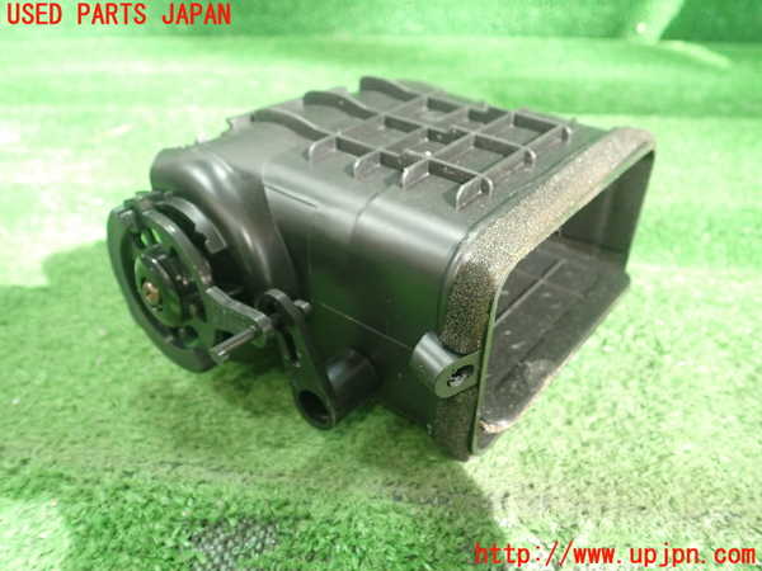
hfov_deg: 60.0
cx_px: 381
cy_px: 286
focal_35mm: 30
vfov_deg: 46.8
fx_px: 660
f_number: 2.3
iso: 500
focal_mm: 5.5
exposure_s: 1/125
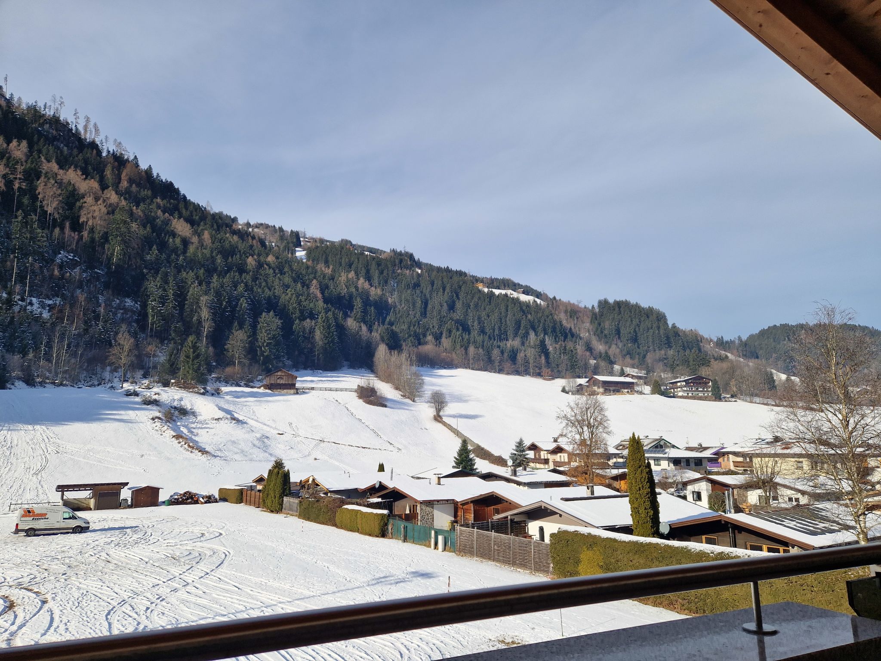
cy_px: 330
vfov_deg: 58.9
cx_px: 440
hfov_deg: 73.9
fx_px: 585
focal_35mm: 23
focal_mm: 5.4
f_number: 1.8
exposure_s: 1/2440
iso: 50
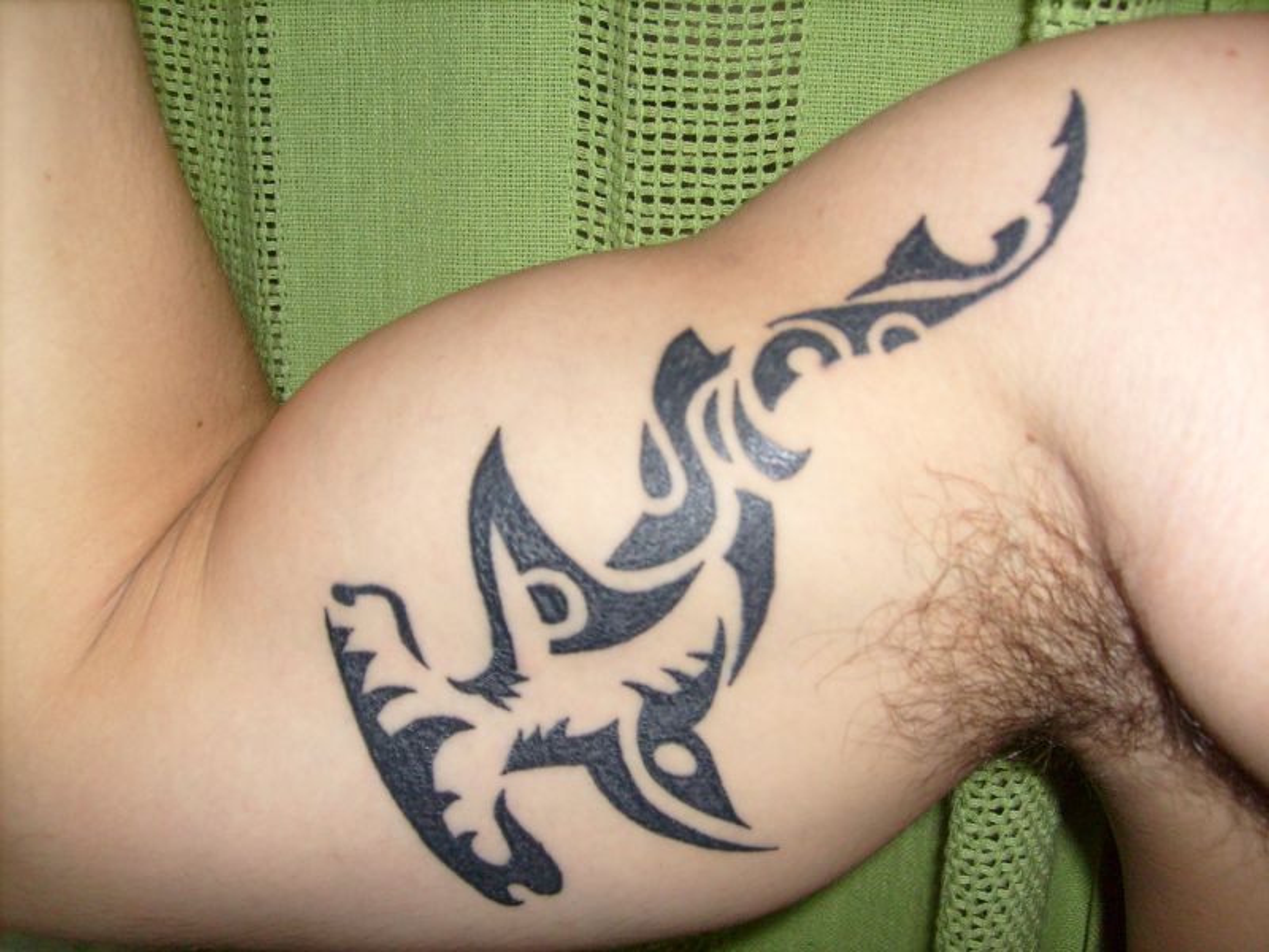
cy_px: 476
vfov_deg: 40.7
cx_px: 634
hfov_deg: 52.6
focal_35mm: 35
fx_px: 1283
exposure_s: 1/45
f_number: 2.8
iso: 100
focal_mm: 5.8
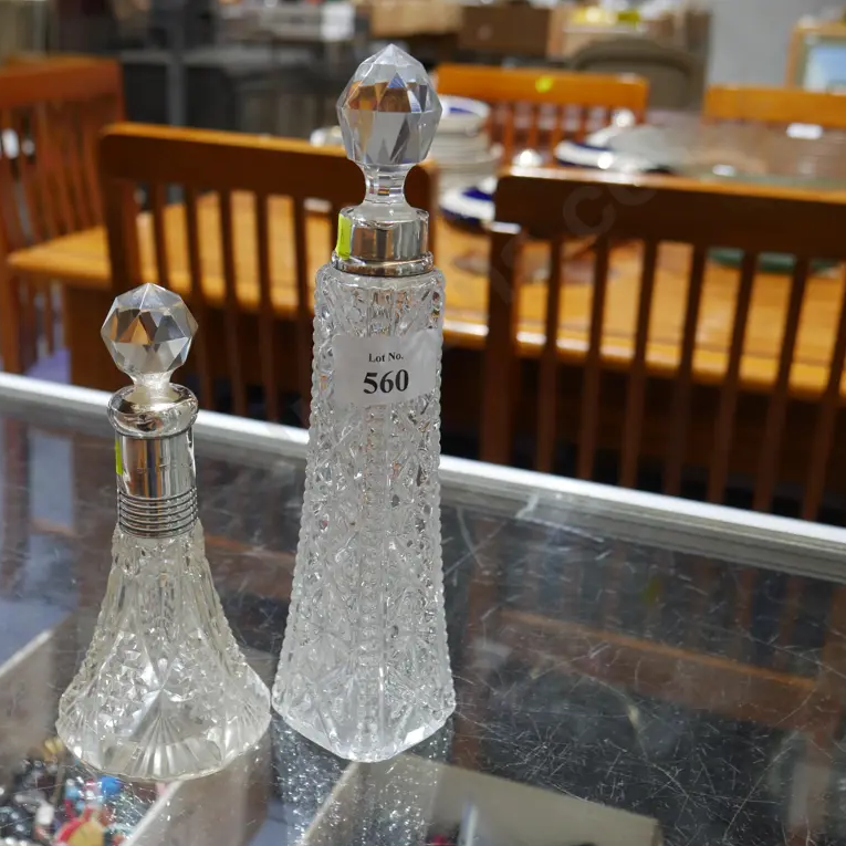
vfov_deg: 37.6
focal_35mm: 45
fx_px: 1244
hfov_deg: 37.3
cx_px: 305
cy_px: 424
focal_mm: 19
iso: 500
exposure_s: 1/60
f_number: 4.1
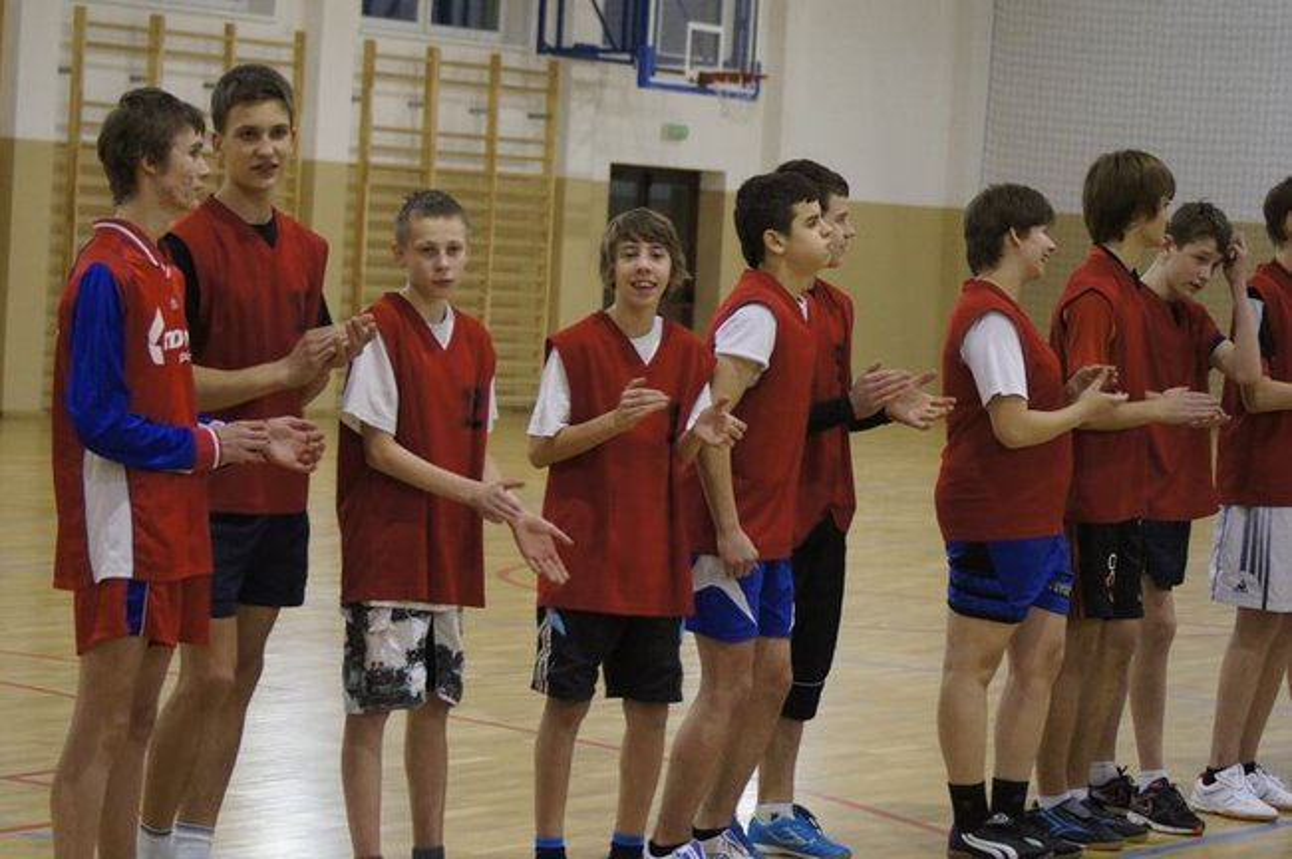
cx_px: 646
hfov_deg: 18.2
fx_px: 4033
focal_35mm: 112
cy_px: 430
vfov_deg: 12.2
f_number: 4.5
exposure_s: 1/125
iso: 3200
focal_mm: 75
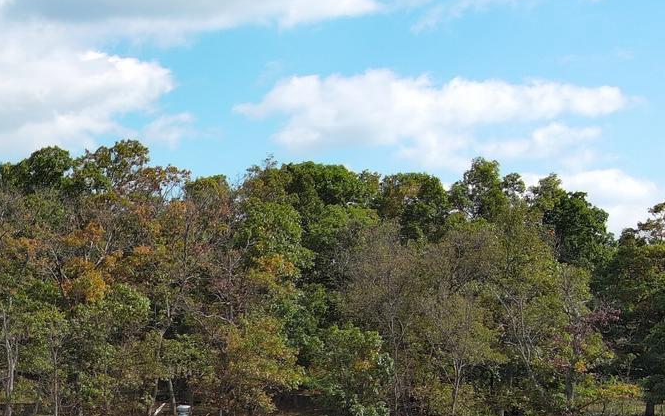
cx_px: -134
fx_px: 1650
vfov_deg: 13.9
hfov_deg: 21.2
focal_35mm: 91
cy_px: 512
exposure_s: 1/1006
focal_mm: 10.57
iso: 100
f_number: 2.8
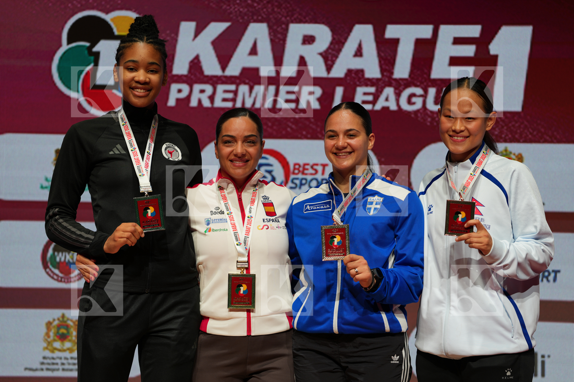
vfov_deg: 8.4
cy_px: 191
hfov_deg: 12.6
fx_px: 2598
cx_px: 287
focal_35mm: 163
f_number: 2.8
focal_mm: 163
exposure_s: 1/250
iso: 100
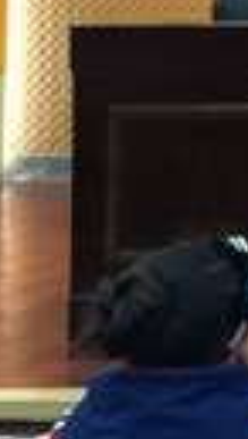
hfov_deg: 6.6
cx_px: 992
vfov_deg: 13.9
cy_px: -177
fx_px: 1711
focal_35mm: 147
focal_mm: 4.15
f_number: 2.2
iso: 40
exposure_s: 1/15
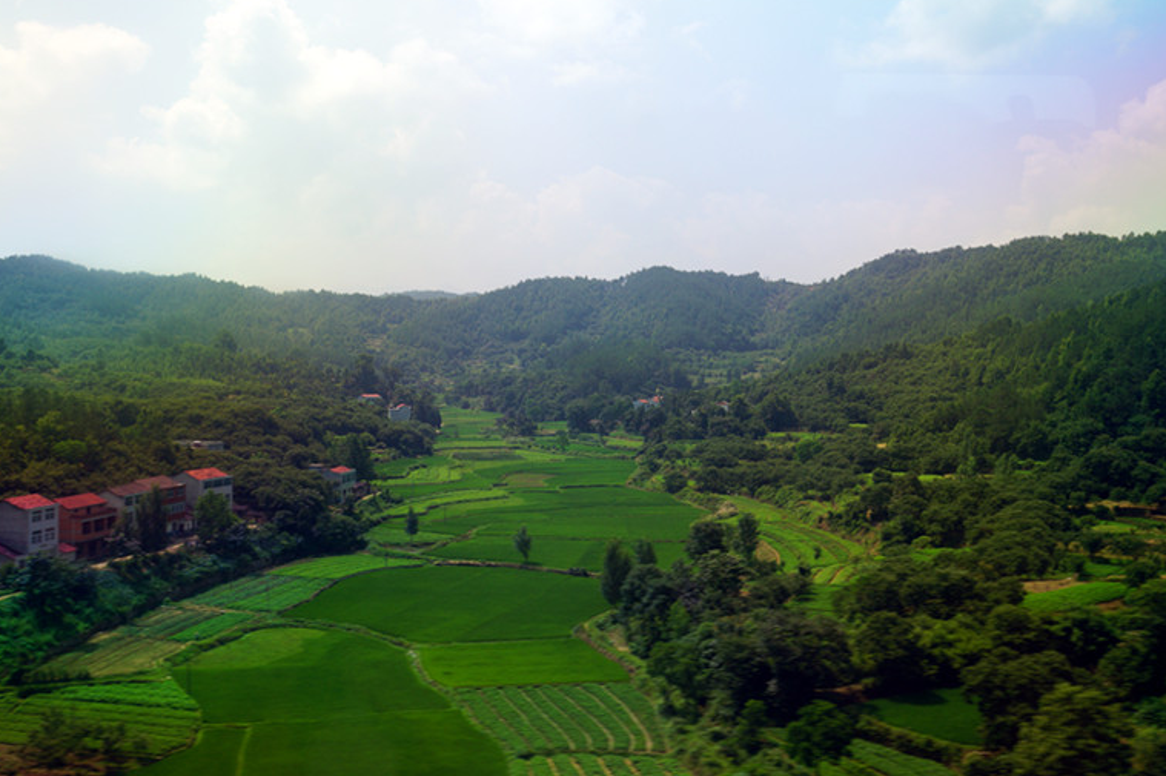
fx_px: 1198
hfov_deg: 51.9
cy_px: 388
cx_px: 588
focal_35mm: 37
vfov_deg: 35.9
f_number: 6.3
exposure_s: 1/80
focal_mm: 24
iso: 100
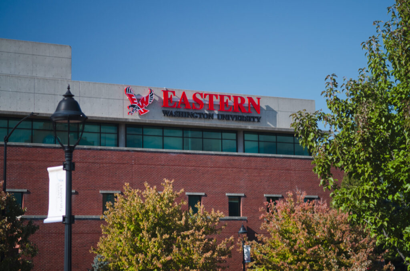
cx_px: 205
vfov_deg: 16.5
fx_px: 938
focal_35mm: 82
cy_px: 136
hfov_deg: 24.7
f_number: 2.8
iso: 100
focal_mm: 55
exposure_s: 1/8
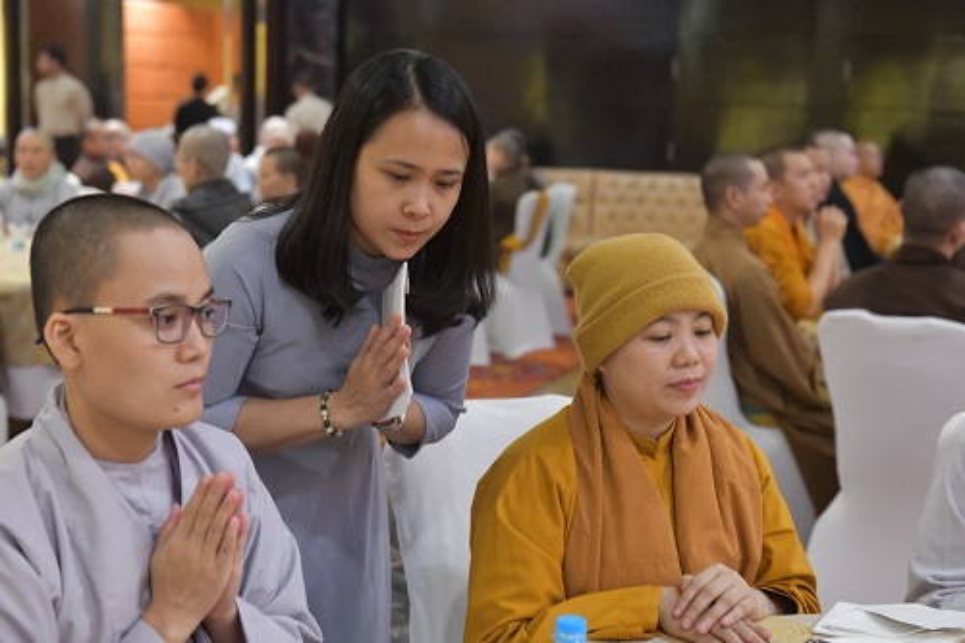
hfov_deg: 34.5
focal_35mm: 58
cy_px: 322
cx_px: 482
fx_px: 1554
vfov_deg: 23.4
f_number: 4
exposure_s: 1/125
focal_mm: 58
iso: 9000
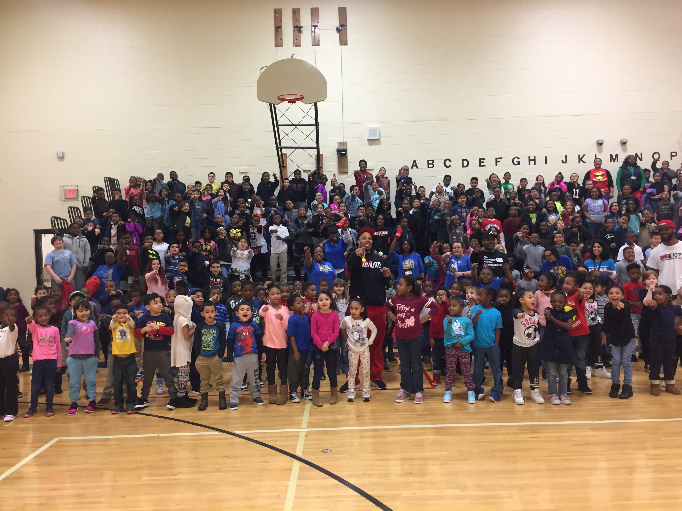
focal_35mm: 29
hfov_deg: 61.7
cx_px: 341
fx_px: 571
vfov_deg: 48.2
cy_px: 256
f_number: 2.2
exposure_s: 1/30
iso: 100
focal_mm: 4.15
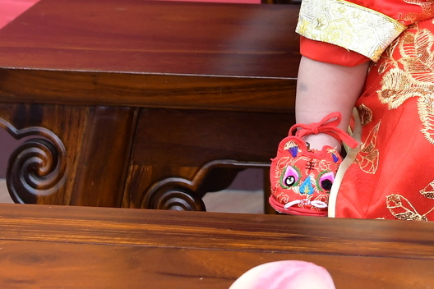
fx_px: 1917
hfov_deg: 12.4
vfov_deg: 8.2
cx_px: 619
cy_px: -319
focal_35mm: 159
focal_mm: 35
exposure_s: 1/200
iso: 800
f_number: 4.5
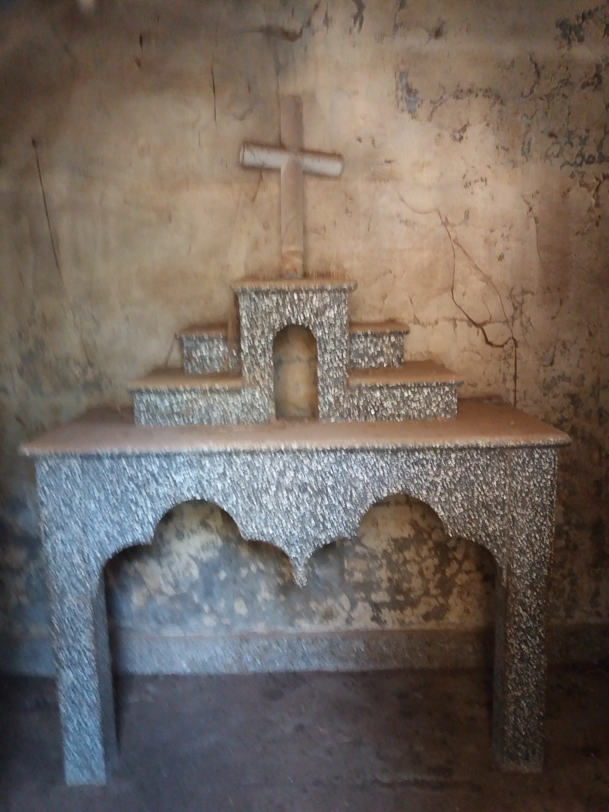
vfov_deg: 63.4
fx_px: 657
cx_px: 304
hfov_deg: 49.7
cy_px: 406
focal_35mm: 28
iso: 250
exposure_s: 1/17
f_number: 1.9
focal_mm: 3.7
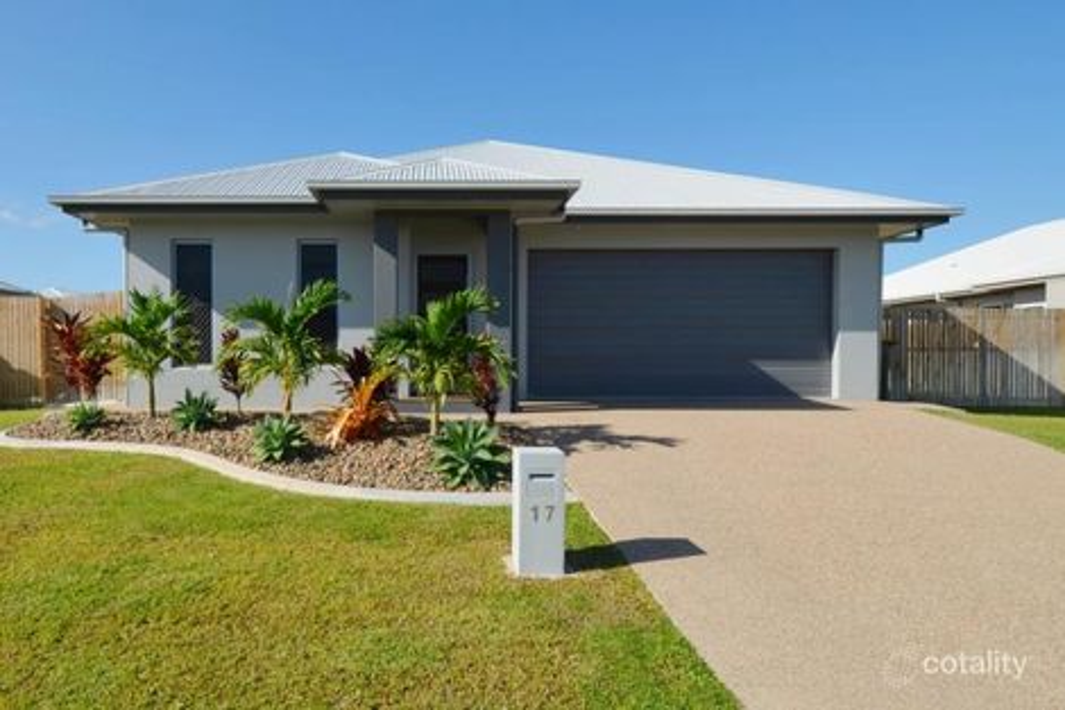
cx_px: 532
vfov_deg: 77.3
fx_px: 444
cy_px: 355
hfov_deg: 100.4
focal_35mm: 15
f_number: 10
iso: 100
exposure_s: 1/250
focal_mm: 10
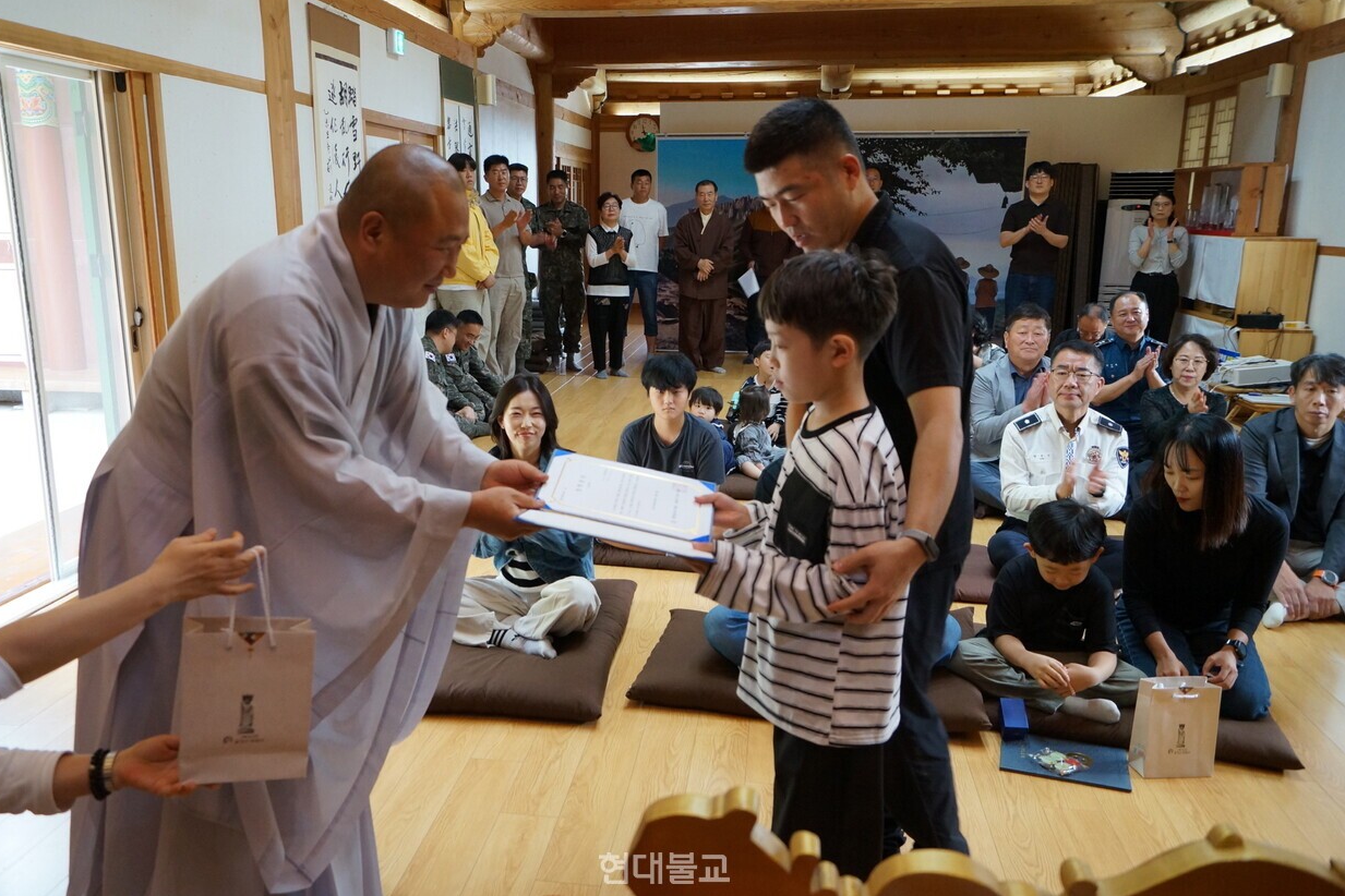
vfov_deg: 46.4
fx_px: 1046
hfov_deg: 65.5
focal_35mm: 28
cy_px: 437
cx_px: 648
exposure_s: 1/60
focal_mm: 18
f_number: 4
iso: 800
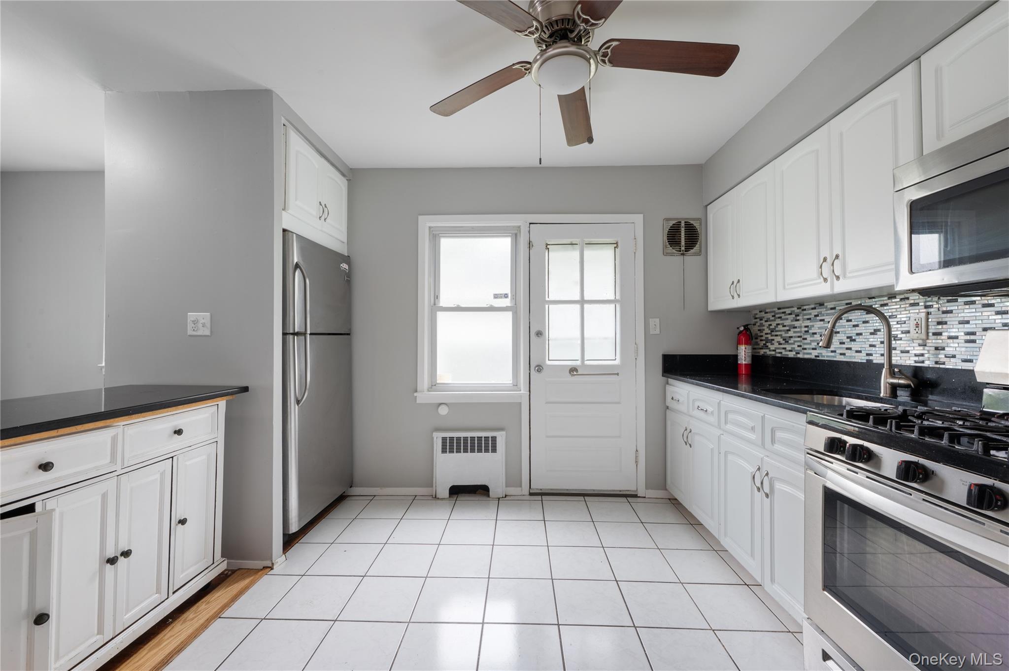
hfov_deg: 104.3
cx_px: 504
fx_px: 392
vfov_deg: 81.1
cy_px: 336
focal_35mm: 14
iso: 400
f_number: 14
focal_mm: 14
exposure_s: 1/1.25
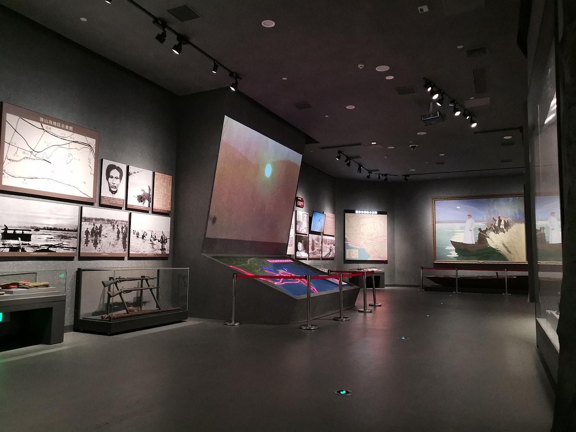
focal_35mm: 27
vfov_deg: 51.4
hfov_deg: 65.3
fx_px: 449
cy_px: 216
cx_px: 288
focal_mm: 3.95
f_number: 1.8
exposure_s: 1/25
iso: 320
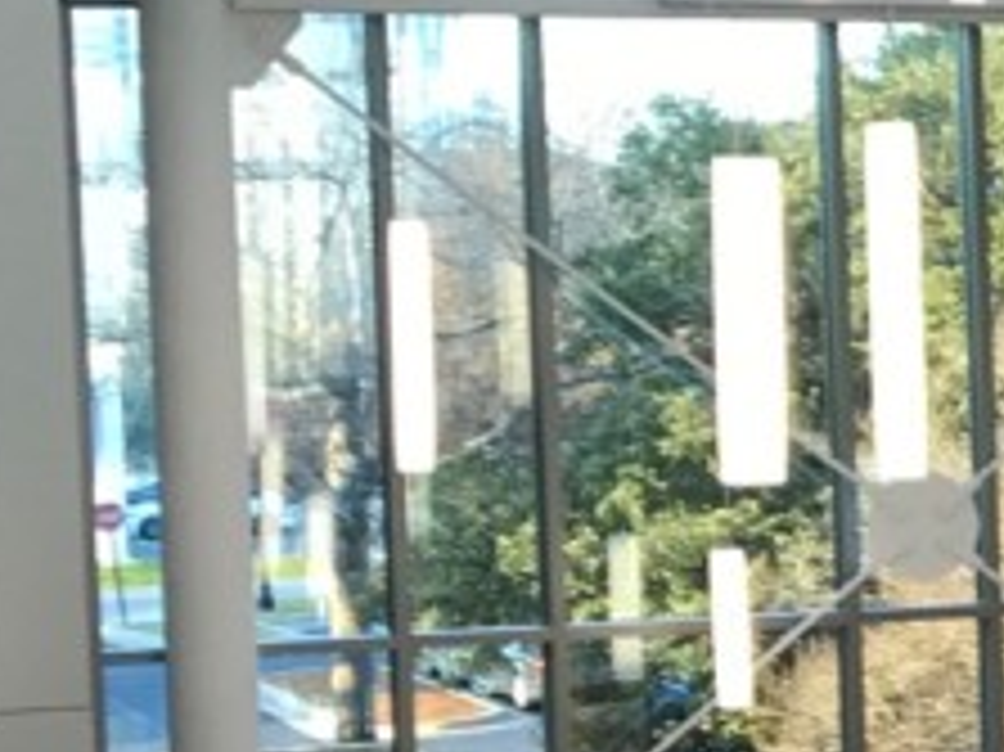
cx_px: 2382
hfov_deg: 11.1
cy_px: 563
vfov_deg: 9.8
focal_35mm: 151
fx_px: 4377
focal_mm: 3.99
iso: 20
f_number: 1.8
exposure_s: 1/50
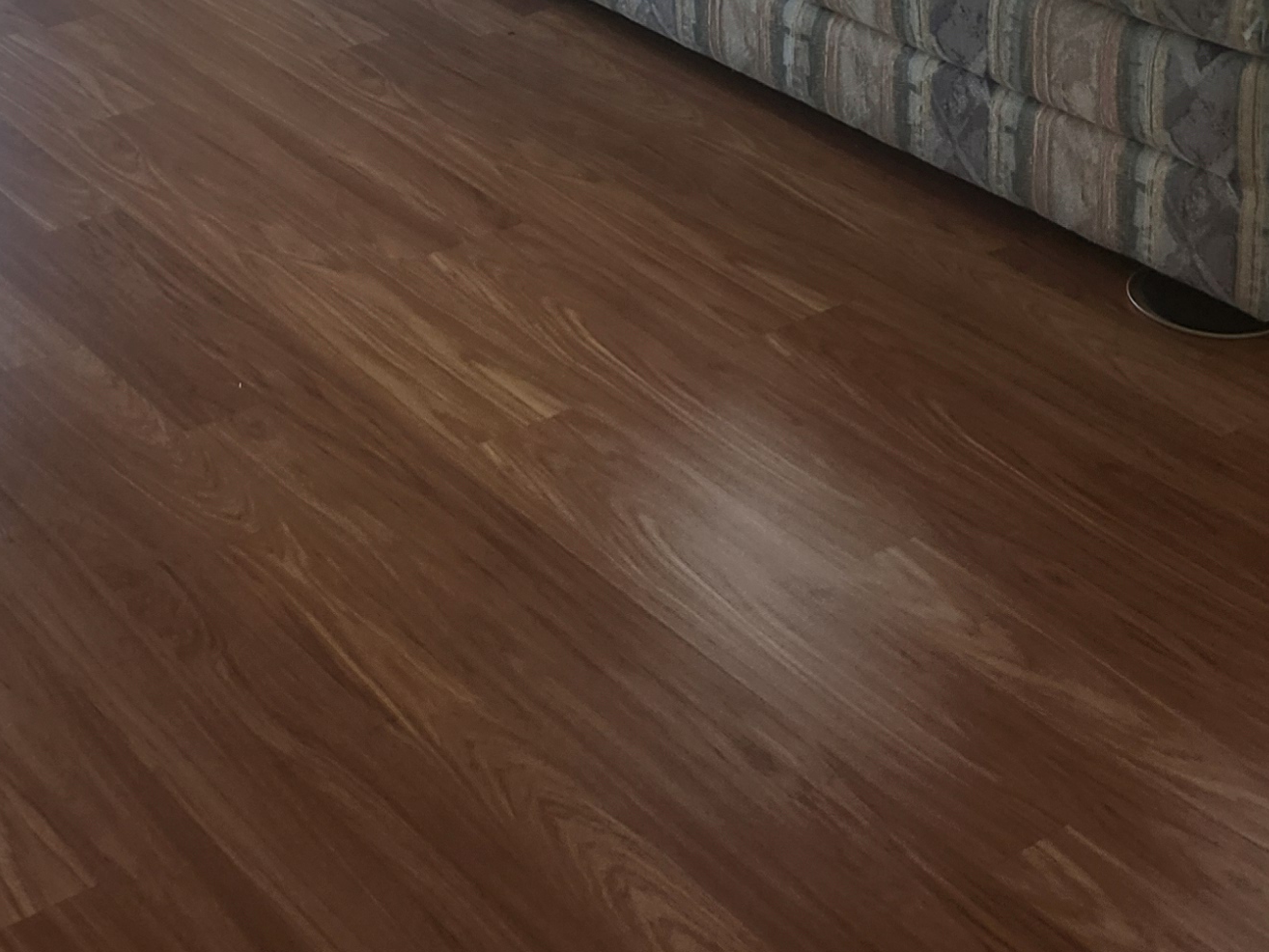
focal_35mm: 70
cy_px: -360
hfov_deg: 27.6
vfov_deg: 19.1
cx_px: 424
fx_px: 2567
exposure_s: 1/180
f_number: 1.8
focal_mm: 5.54
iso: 100
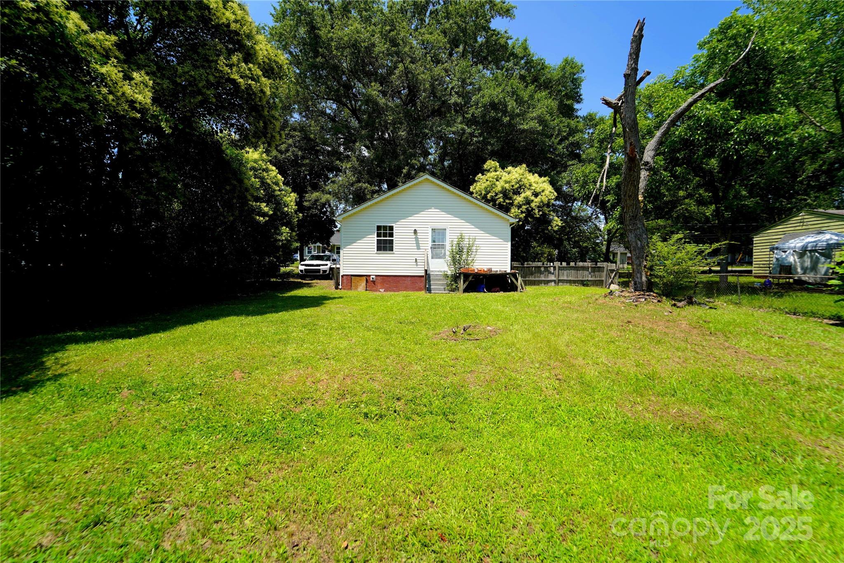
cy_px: 282
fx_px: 328
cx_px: 422
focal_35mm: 14
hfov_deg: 104.3
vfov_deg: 81.2
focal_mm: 14
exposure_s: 1/400
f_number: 5
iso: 100
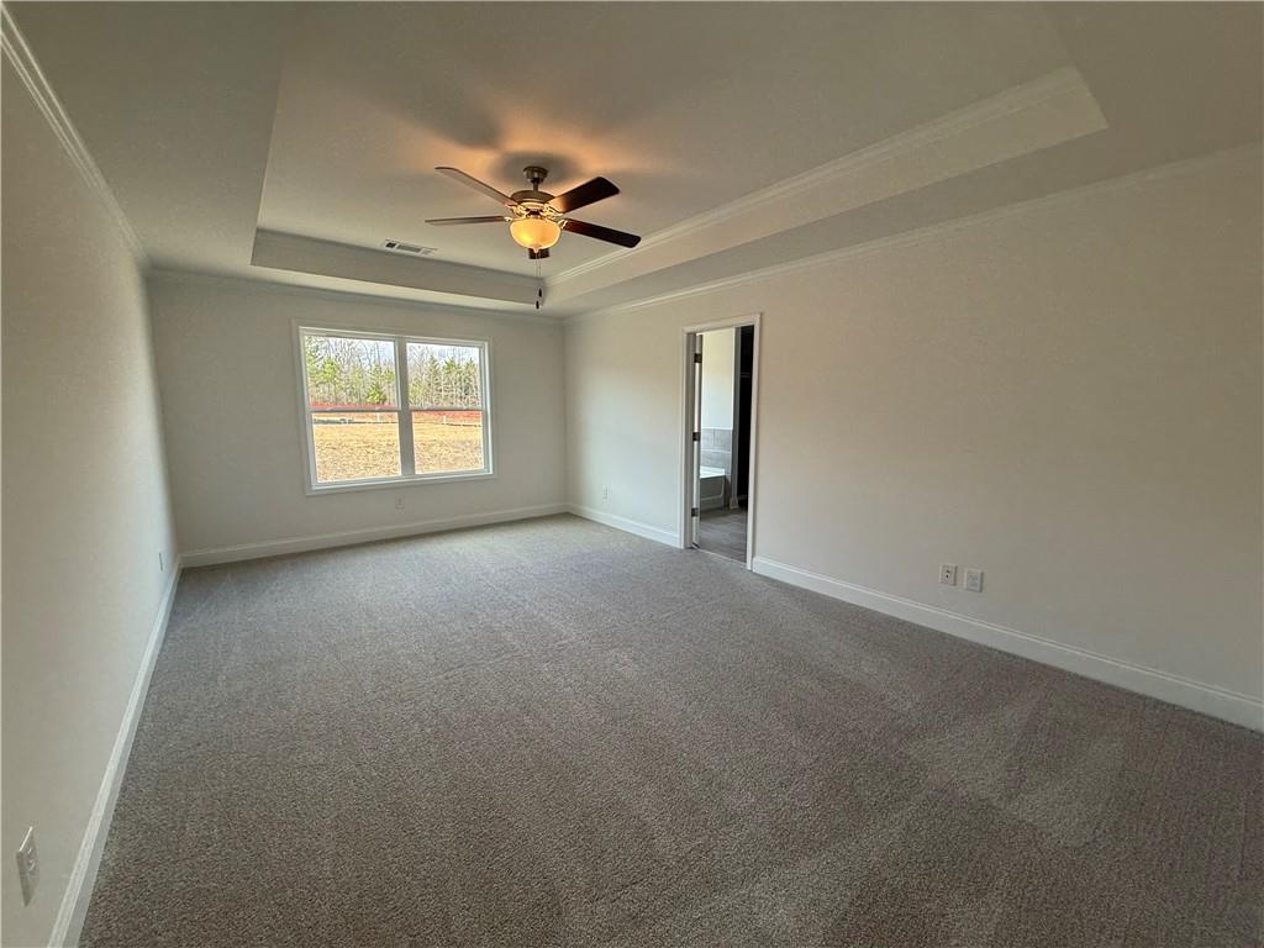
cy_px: 474
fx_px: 511
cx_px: 632
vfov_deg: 85.7
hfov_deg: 102.1
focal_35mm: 14
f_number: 2.2
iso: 64
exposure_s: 1/120
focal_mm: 2.22
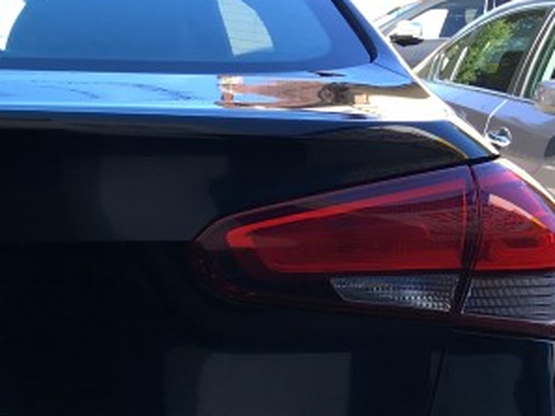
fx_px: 1604
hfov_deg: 18.6
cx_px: -114
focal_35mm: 100
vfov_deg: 14.6
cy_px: 392
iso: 25
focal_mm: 4.15
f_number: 2.2
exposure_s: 1/164
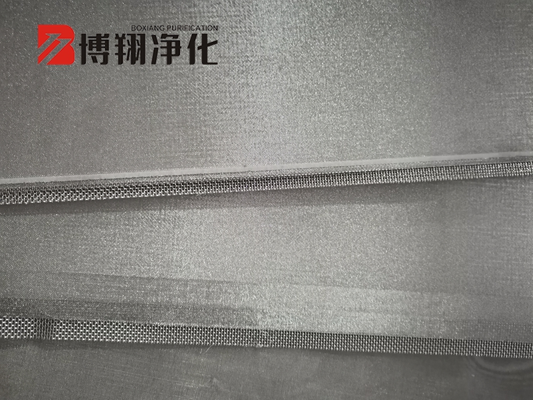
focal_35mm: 26
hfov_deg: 67.3
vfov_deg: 53.1
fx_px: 400
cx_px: 266
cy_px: 200
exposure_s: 1/20
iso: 2500
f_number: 1.8
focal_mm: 4.75
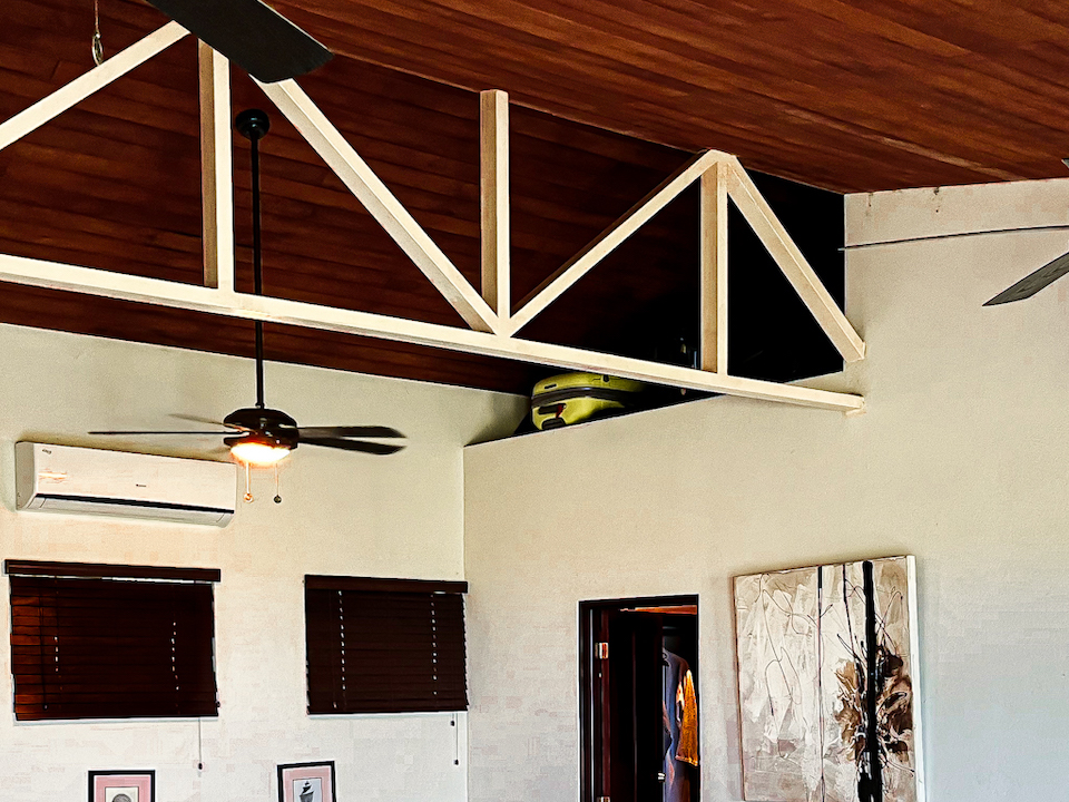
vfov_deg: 26.8
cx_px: 676
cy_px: 760
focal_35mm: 52
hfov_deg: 36.6
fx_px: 1606
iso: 100
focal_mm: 5.1
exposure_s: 1/60
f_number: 1.6
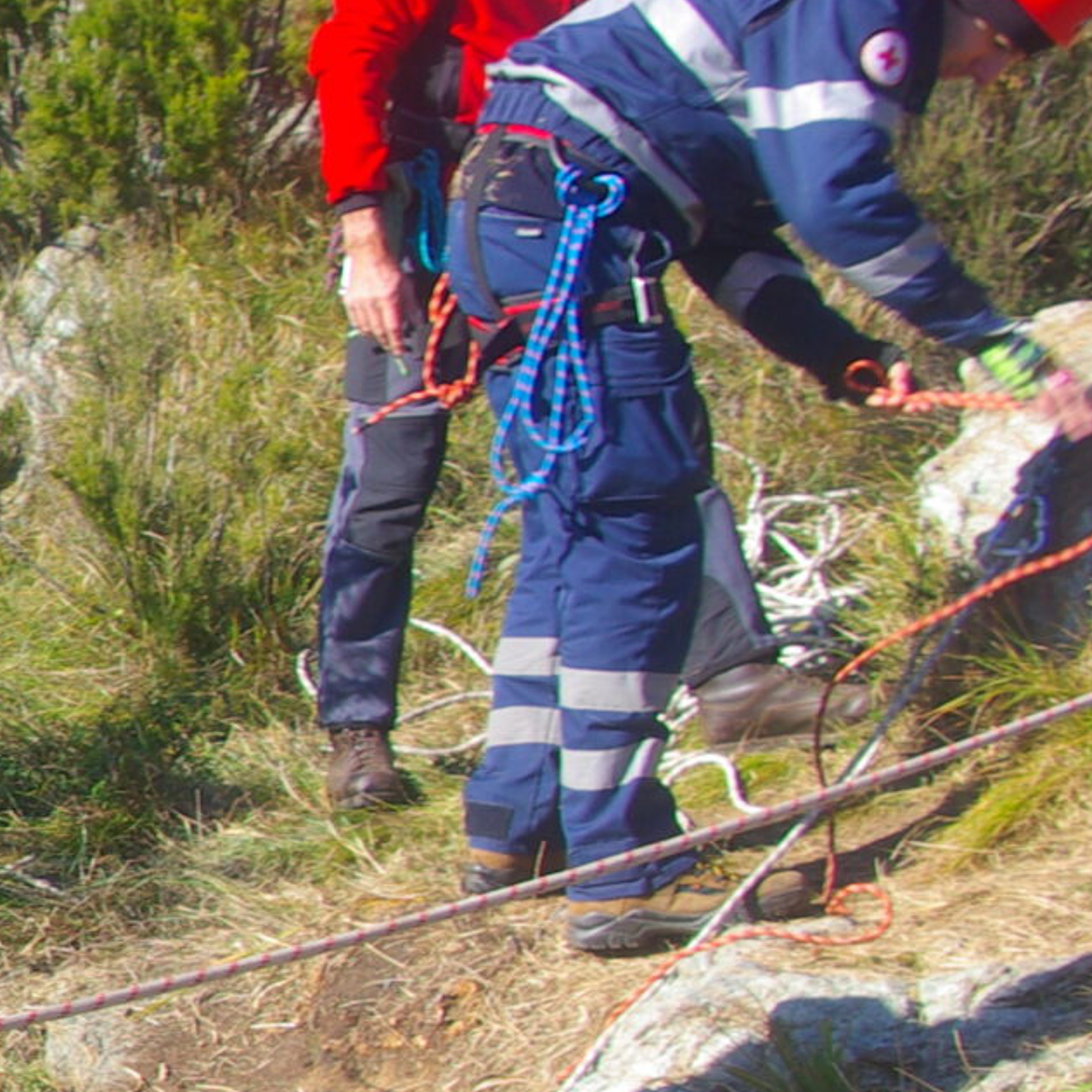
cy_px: 704
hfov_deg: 13.7
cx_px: -1078
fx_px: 3880
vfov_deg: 16.0
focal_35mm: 109
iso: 100
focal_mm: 21
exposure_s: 1/125
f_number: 6.7
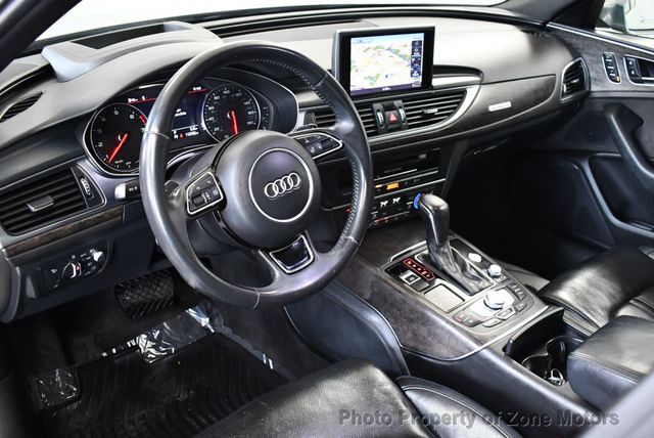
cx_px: 327
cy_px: 219
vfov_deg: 36.9
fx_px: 655
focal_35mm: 36
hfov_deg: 53.1
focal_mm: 18
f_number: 3.5
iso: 3200
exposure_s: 1/60
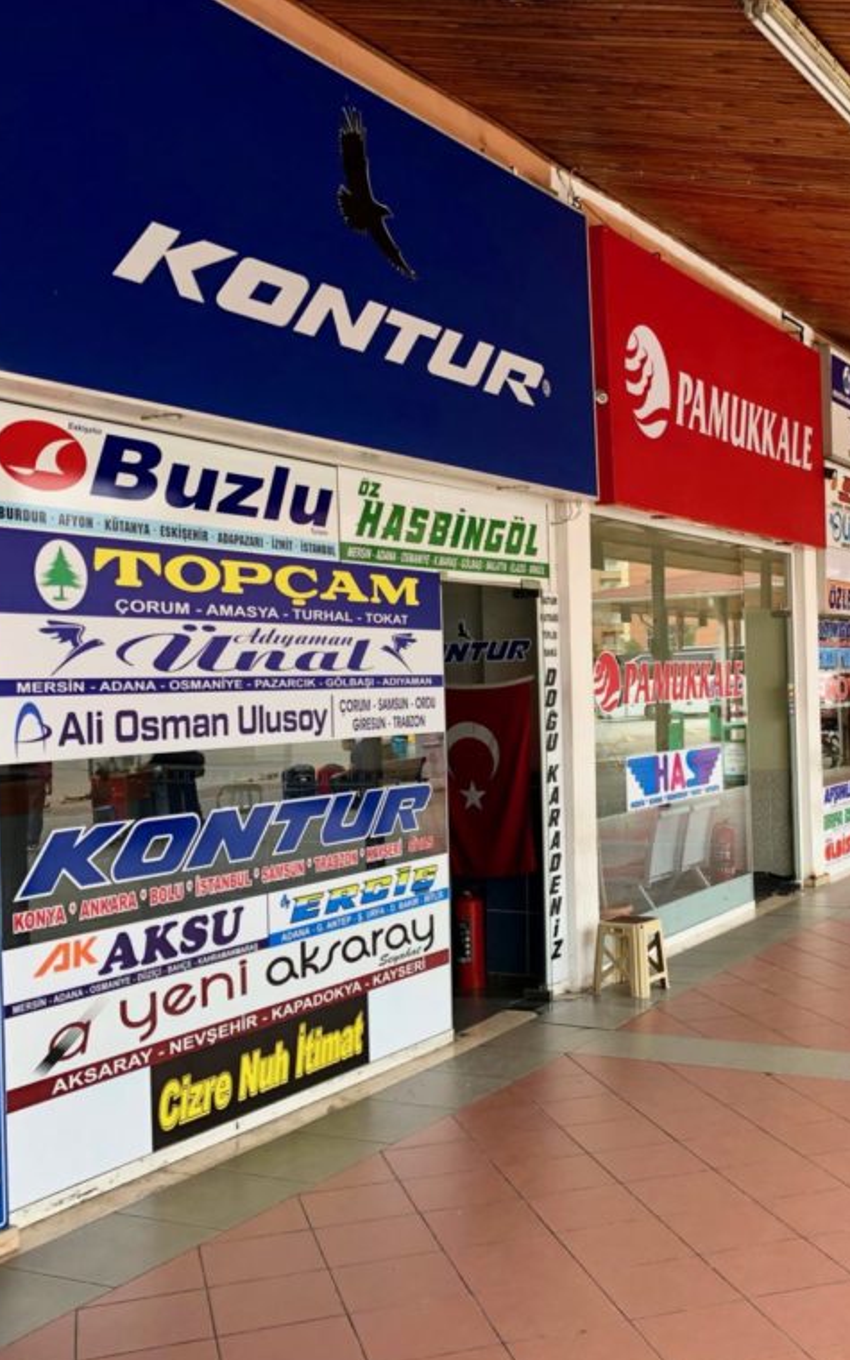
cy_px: 685
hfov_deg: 31.5
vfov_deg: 49.3
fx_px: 1483
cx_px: 630
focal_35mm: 40
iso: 40
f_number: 1.8
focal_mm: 4
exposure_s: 1/120
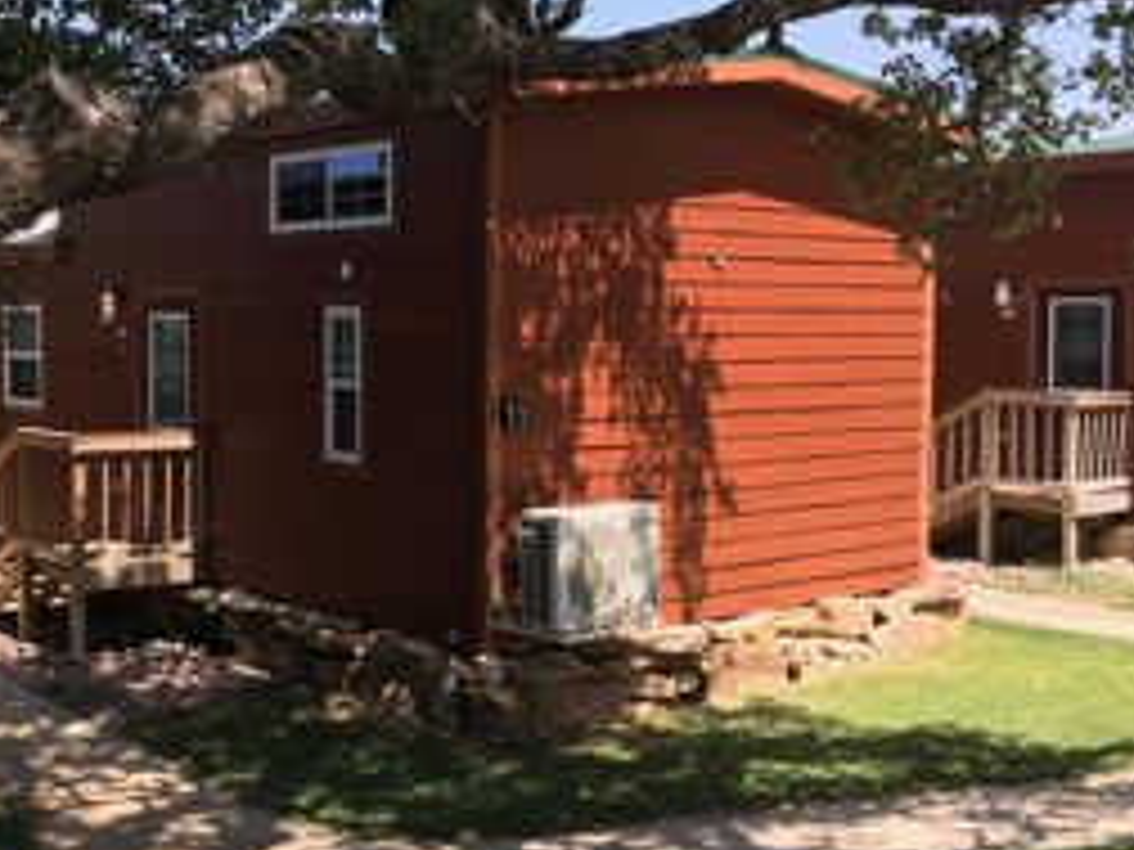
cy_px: 369
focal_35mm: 46
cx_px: 342
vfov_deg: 31.5
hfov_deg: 40.5
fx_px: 1507
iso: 25
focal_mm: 4.15
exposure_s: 1/475
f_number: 2.2
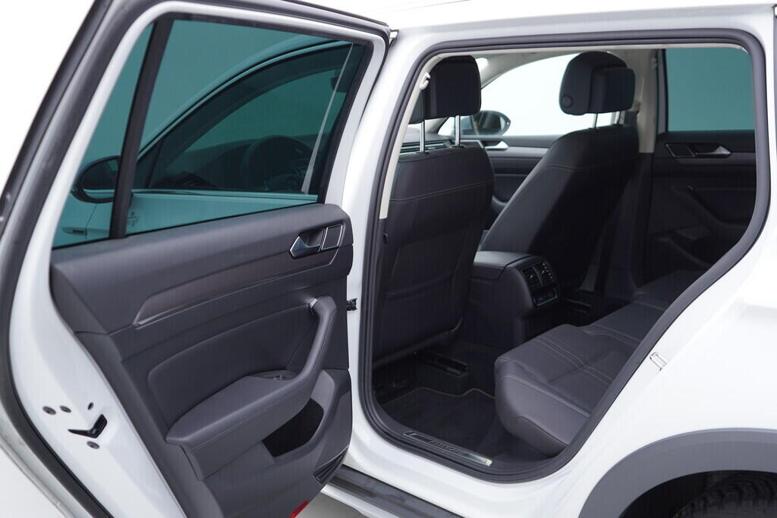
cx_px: 388
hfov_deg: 53.1
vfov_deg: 36.9
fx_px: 777
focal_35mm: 36
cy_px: 259
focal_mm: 24
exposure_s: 1/40
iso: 125
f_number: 2.8
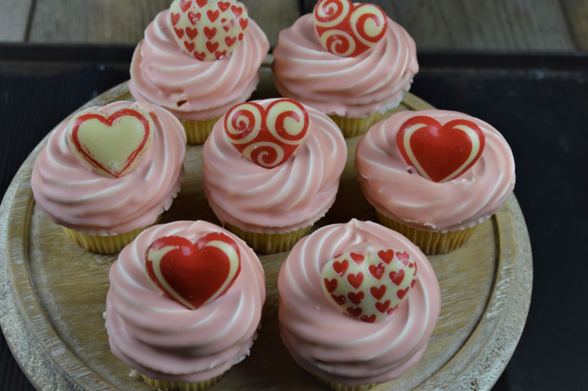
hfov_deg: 41.1
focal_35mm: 48
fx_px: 783
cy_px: 196
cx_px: 294
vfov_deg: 28.0
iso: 100
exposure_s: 1/25
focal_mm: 32
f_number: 5.6
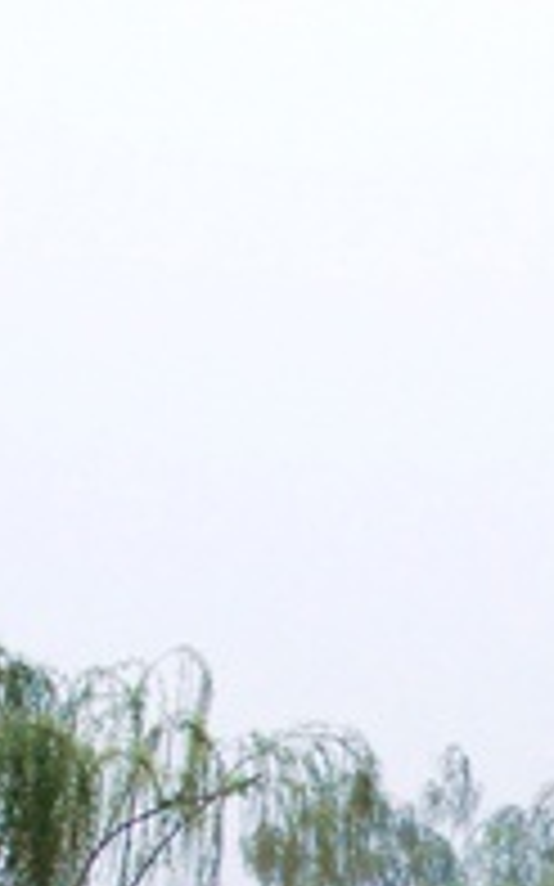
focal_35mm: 199
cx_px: 779
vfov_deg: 10.4
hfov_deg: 6.5
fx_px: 4811
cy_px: 1088
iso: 1250
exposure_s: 1/800
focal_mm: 32
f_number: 14
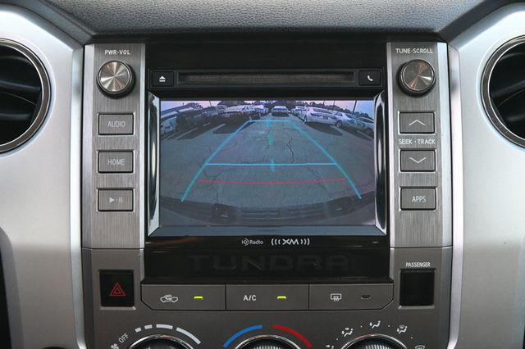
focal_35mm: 75
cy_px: 174
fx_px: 1093
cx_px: 262
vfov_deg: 18.2
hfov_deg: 27.0
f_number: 6.3
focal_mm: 50
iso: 1000
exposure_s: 1/125
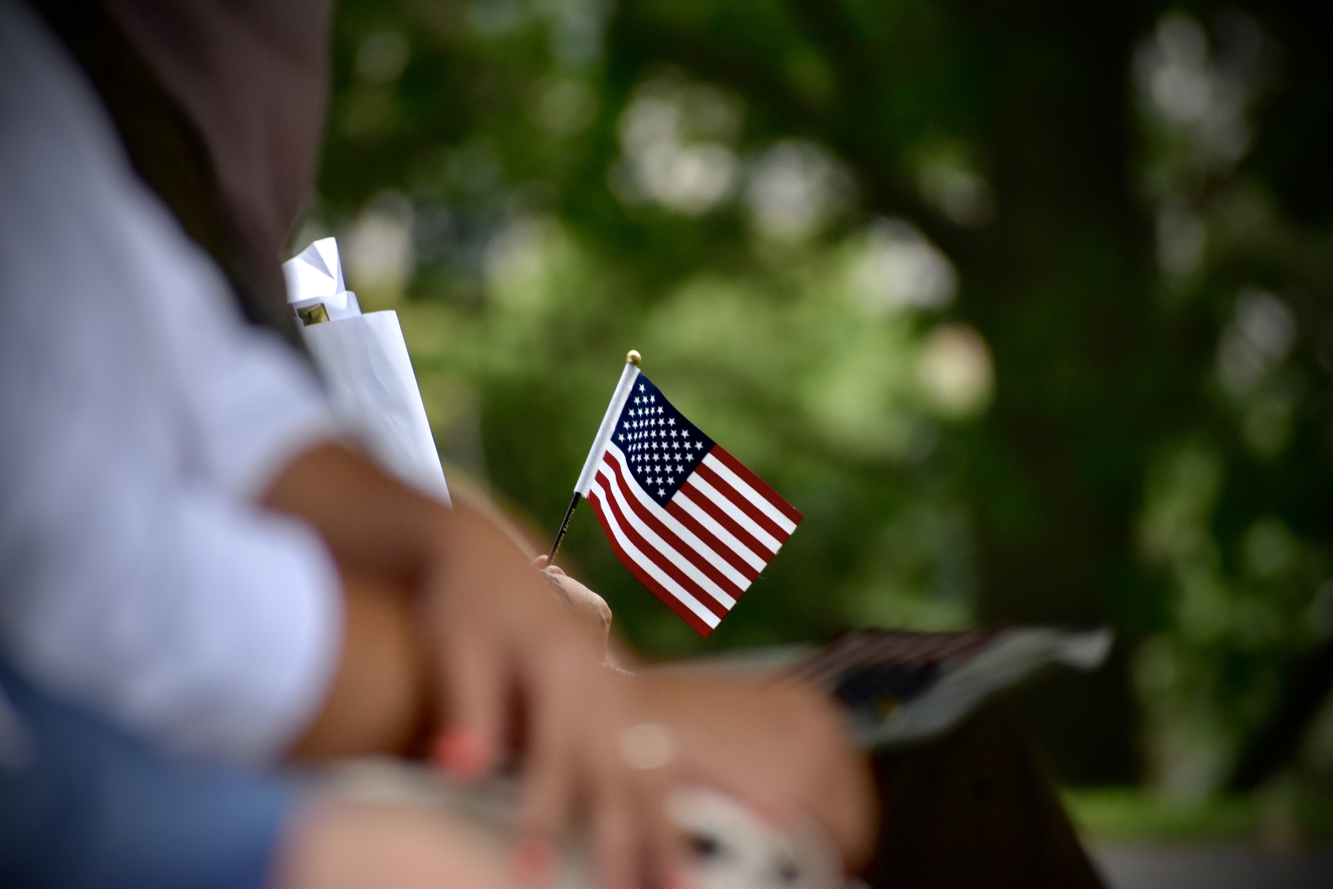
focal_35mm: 450
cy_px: 444
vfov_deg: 3.1
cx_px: 666
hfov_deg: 4.6
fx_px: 16661
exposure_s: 1/500
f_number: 6.3
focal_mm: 300
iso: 900
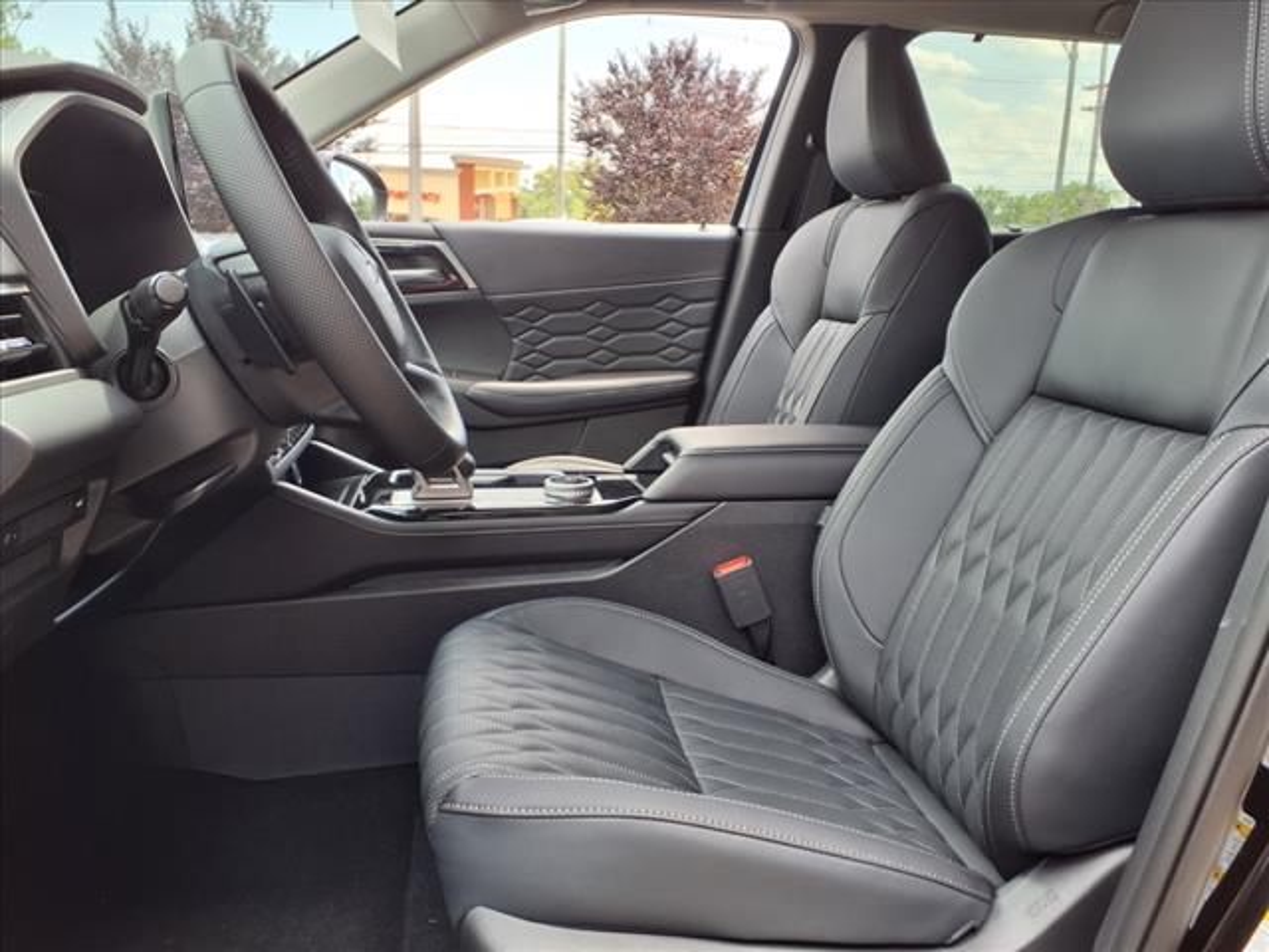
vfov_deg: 51.4
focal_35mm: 27
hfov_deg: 65.3
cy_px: 476
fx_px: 990
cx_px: 634
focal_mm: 3.58
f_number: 1.9
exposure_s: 1/122
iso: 40
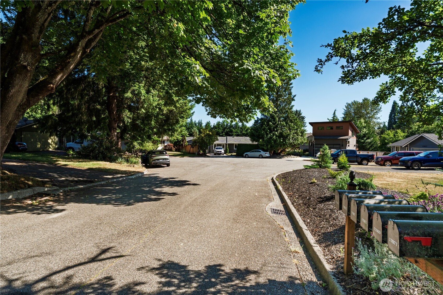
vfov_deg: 64.5
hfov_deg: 86.9
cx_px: 222
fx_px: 234
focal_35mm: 19
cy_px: 148
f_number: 8
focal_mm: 19
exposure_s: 1/2000
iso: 200
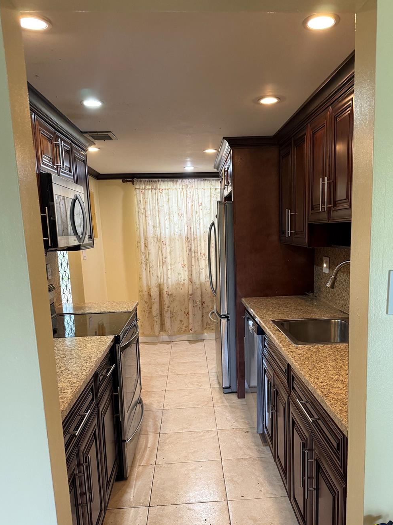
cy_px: 300
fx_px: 424
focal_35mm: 28
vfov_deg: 63.2
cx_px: 221
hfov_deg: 49.6
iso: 320
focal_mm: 6.76
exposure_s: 1/60
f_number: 1.78
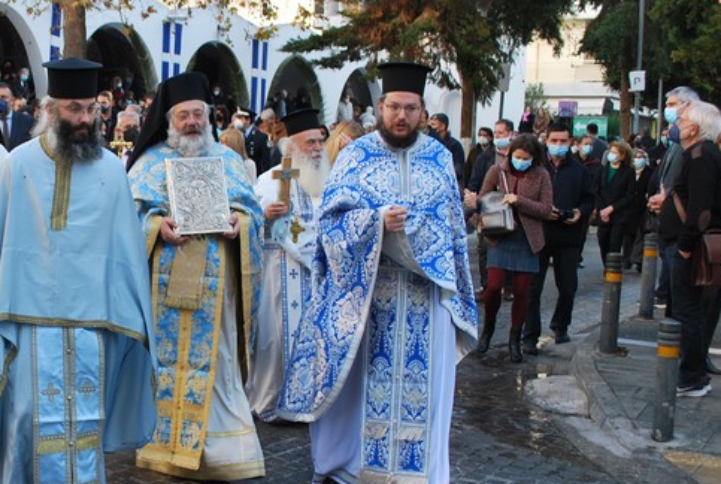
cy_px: 275
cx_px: 144
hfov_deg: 33.4
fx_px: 1164
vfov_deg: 23.5
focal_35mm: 58
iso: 200
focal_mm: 22
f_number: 5.6
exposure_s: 1/125
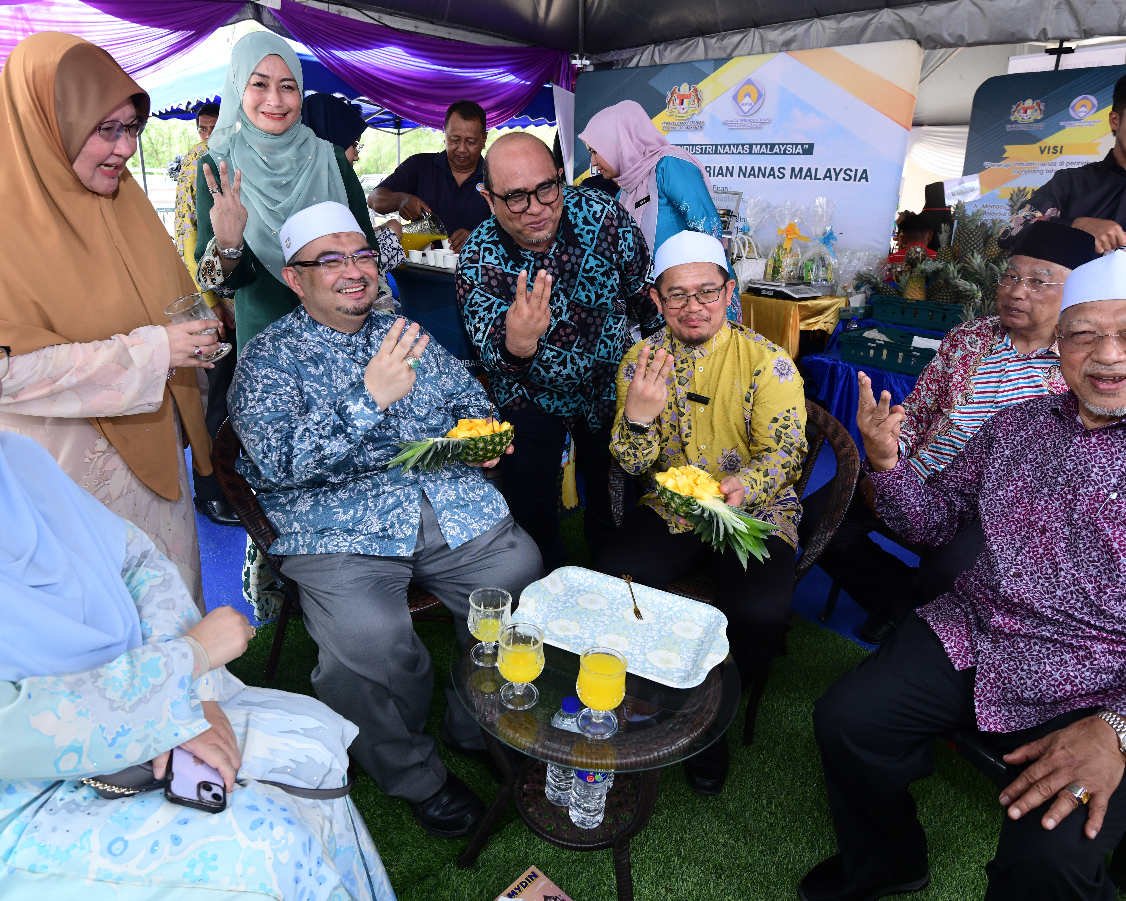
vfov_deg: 68.0
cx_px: 546
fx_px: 666
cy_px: 423
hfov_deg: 80.4
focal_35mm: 20
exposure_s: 1/200
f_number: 5.6
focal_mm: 16
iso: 800
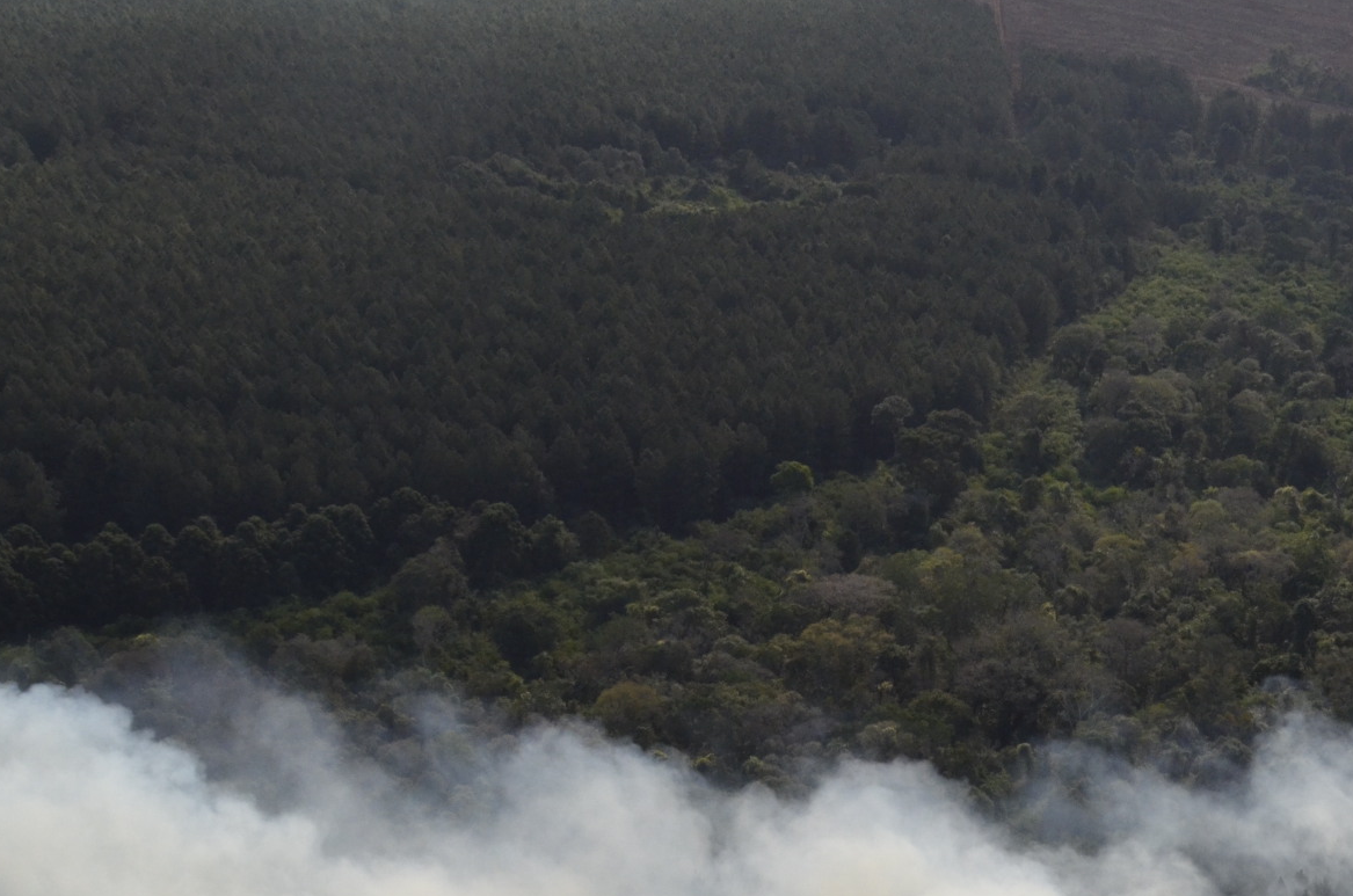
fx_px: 2850
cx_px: 1099
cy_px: 902
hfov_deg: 26.2
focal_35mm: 76
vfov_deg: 17.4
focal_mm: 24
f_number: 7.1
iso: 1000
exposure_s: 1/2000
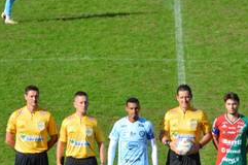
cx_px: 176
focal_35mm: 393
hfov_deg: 5.2
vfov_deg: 3.5
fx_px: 2705
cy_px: 199
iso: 100
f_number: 8
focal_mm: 105
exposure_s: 1/250
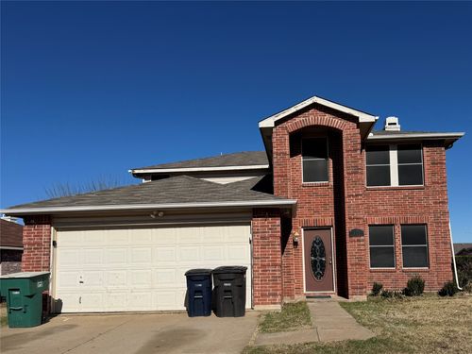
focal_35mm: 24
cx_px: 236
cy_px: 177
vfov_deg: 56.8
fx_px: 327
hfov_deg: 71.6
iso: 80
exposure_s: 1/10417
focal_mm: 6.76
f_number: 1.78
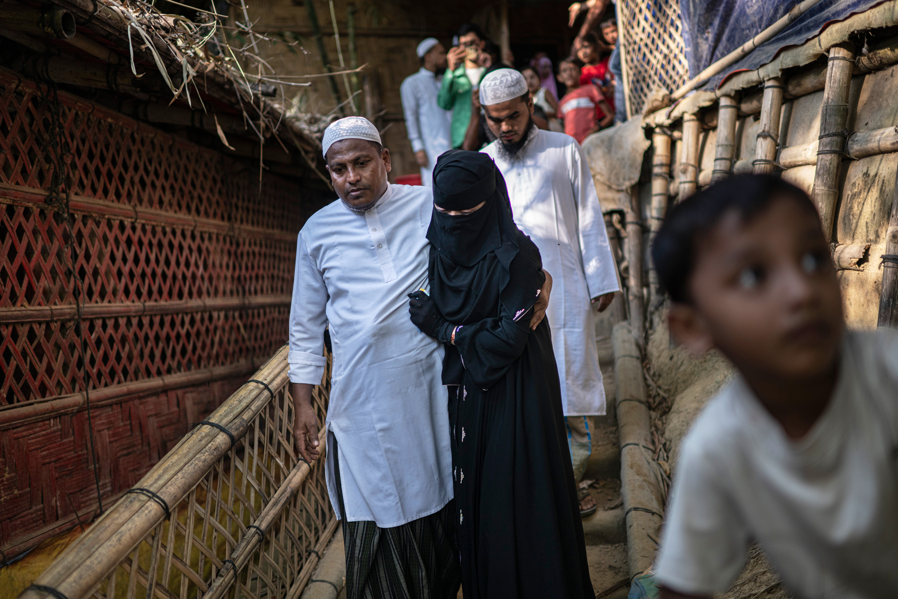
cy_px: 300
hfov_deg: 54.4
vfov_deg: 37.9
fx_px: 873
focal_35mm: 35
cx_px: 449
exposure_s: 1/1250
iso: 250
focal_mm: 35
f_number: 1.4
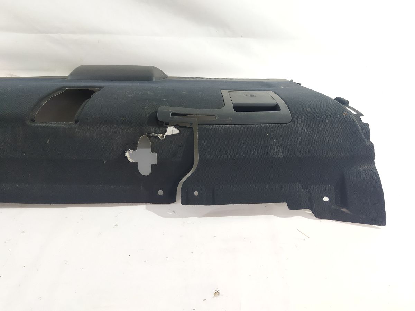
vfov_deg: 51.4
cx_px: 208
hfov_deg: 65.3
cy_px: 156
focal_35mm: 27
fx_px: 324
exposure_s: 1/33
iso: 288
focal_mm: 4.71
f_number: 1.79
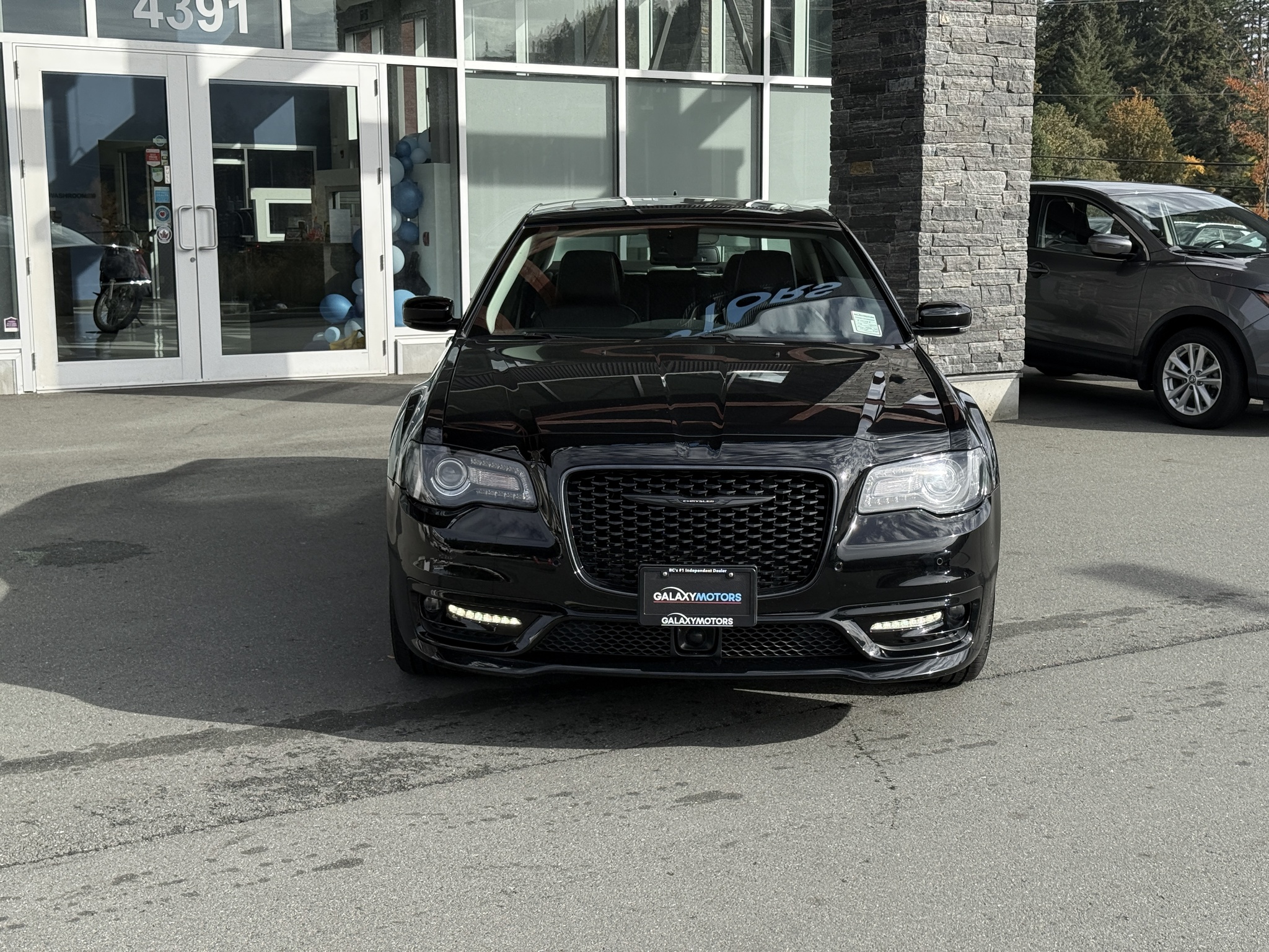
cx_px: 634
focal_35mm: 48
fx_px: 1760
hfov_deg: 39.7
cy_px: 476
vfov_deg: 30.3
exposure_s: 1/3534
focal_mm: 6.76
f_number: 1.78
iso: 100
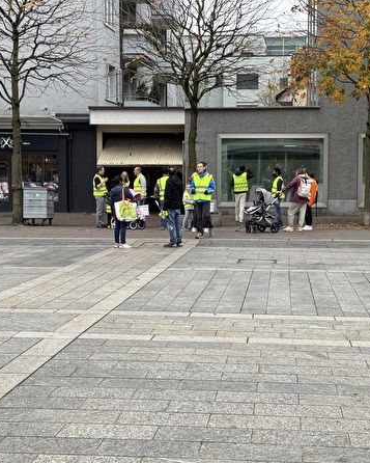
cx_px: 231
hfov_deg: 24.2
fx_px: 862
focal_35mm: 63
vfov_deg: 30.0
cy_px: 232
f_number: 1.78
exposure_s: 1/225
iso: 64
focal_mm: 6.76
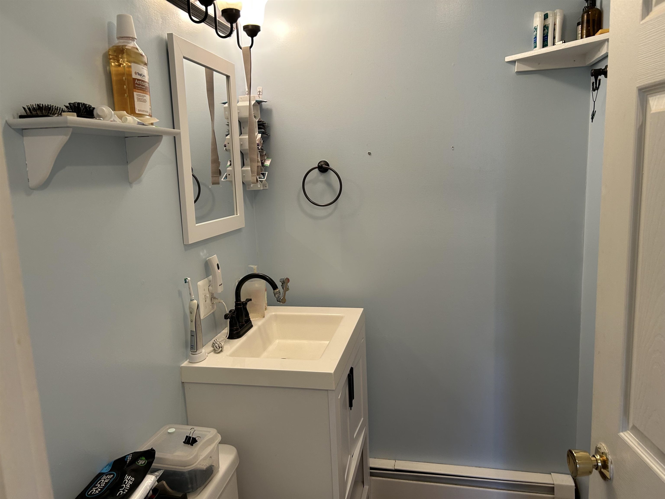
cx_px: 332
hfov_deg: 67.3
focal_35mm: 26
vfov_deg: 53.1
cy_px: 250
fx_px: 499
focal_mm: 5.7
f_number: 1.5
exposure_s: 1/60
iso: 80
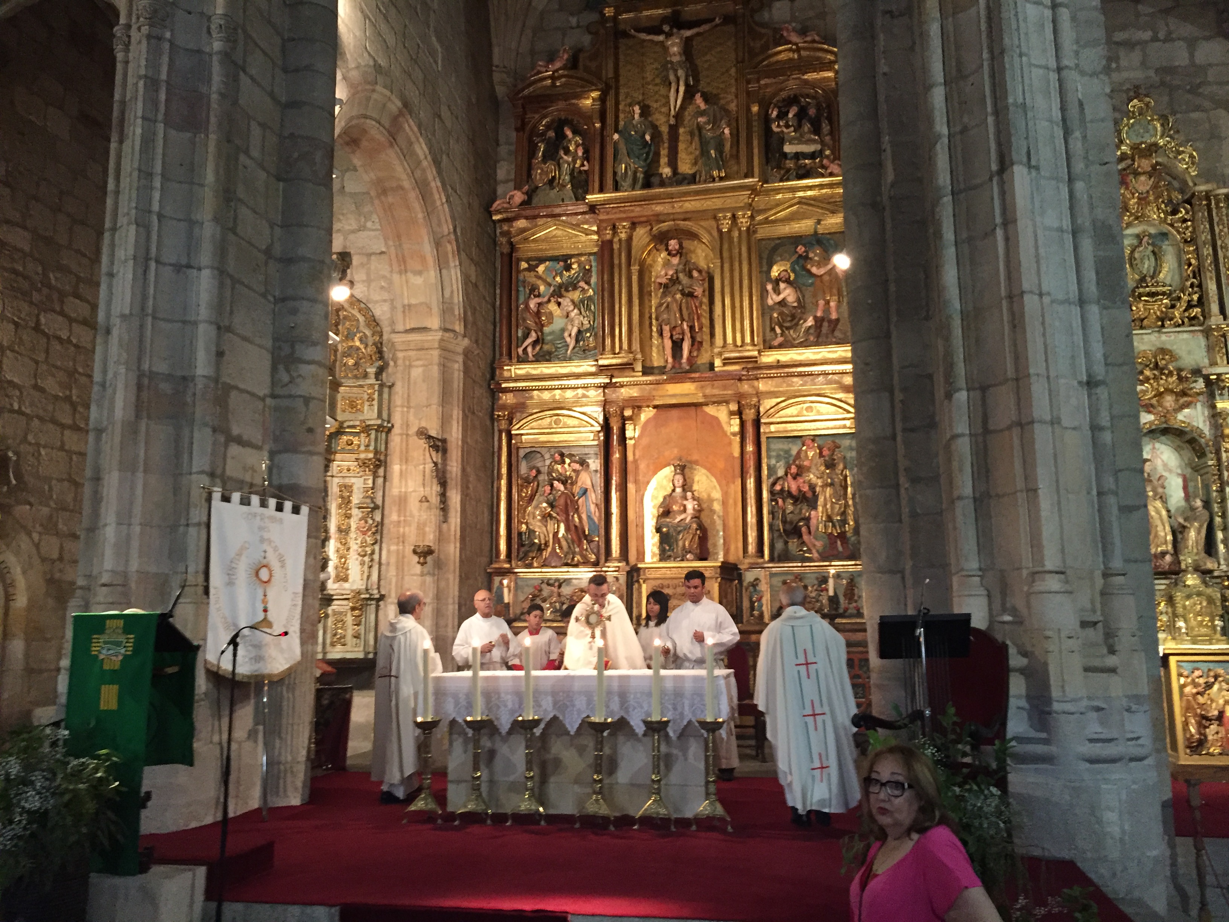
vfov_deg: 48.2
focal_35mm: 29
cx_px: 614
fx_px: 1030
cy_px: 461
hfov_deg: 61.7
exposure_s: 1/20
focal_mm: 4.15
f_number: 2.2
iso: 250
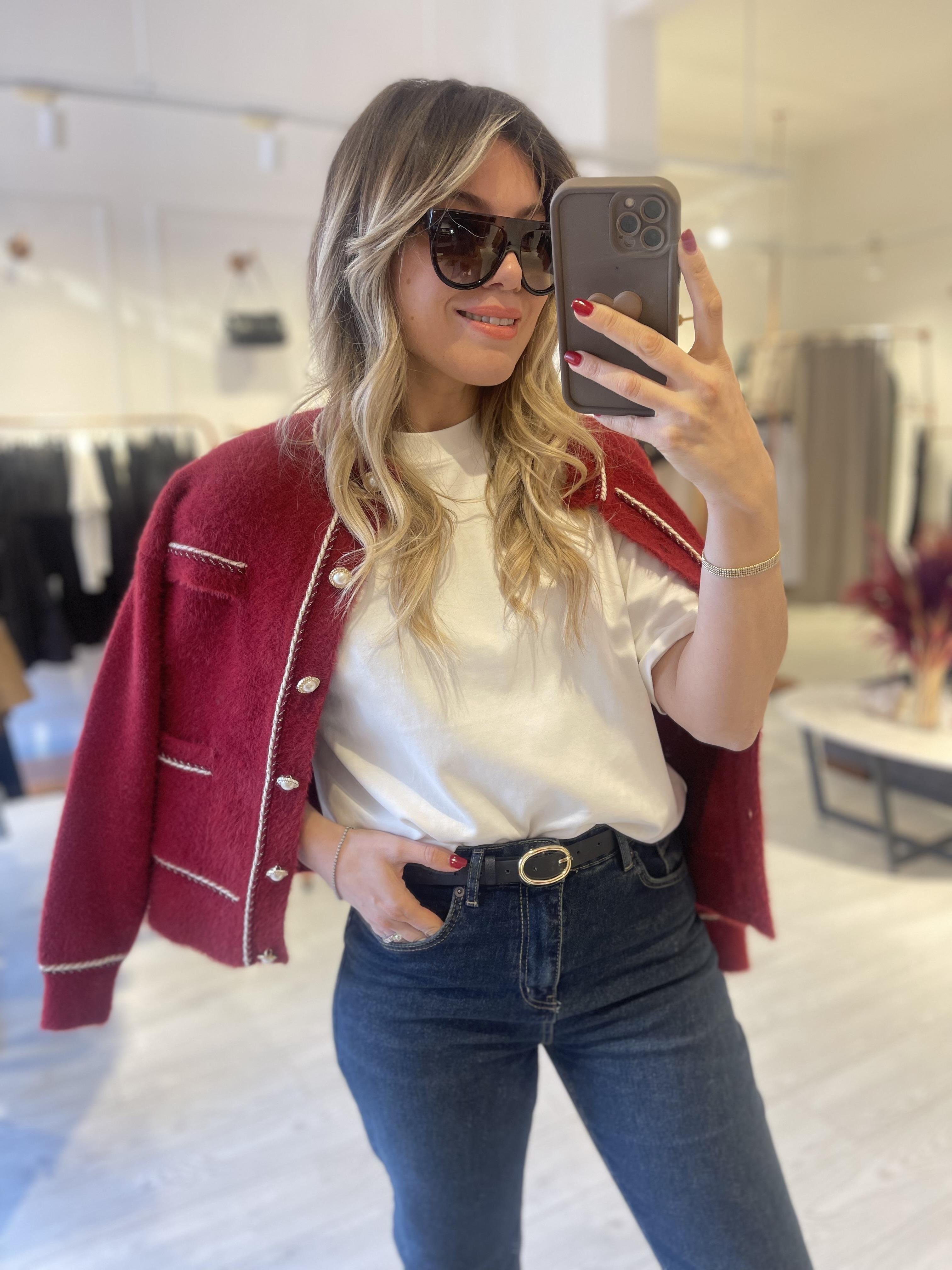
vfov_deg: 67.3
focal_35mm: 26
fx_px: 953
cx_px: 476
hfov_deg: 53.1
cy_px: 635
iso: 100
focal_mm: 5.1
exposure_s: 1/100
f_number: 1.6
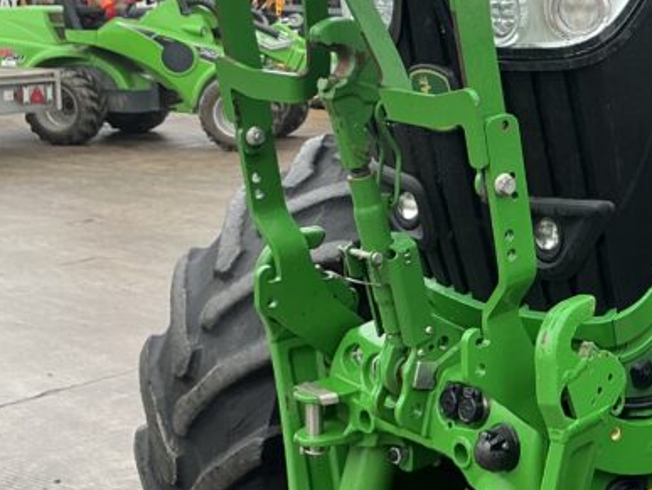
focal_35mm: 74
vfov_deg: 19.9
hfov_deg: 24.4
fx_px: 1395
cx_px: 731
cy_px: 163
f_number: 1.8
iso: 16
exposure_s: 1/122
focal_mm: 3
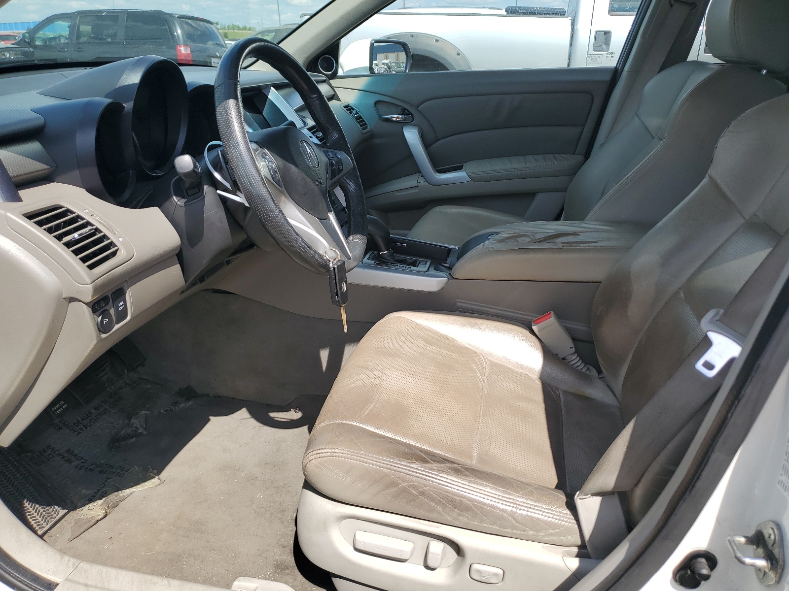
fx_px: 593
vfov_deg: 53.1
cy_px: 296
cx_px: 394
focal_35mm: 26
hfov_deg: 67.3
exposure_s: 1/1667
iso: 50
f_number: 1.5
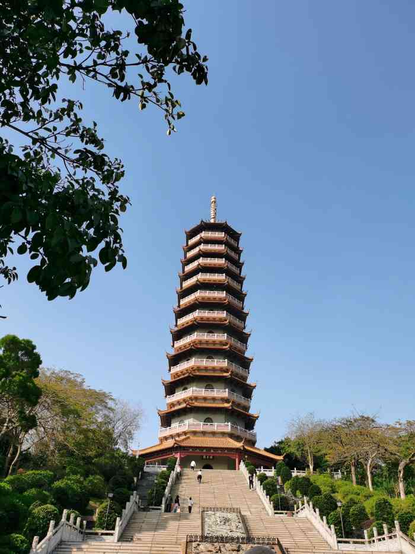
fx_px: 431
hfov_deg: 51.4
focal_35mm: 27
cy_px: 277
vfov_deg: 65.3
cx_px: 208
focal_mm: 5.58
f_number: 1.8
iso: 50
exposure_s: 1/2500
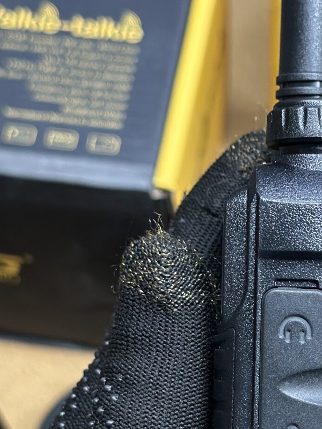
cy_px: 355
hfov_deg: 11.0
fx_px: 1662
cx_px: 272
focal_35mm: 134
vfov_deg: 14.6
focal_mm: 6.86
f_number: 1.78
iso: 160
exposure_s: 1/50
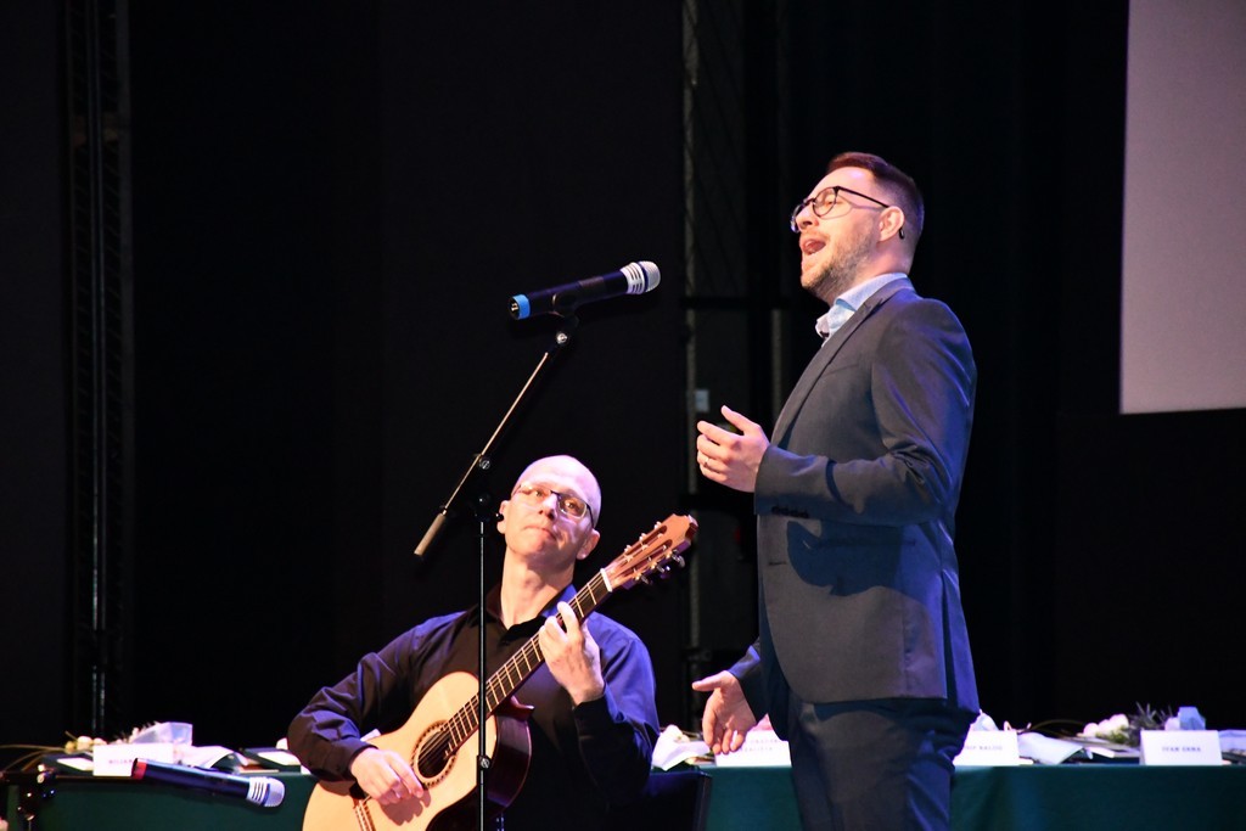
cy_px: 416
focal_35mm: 210
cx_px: 623
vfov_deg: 6.5
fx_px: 7269
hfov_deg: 9.8
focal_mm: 140
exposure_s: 1/60
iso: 6400
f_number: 5.6
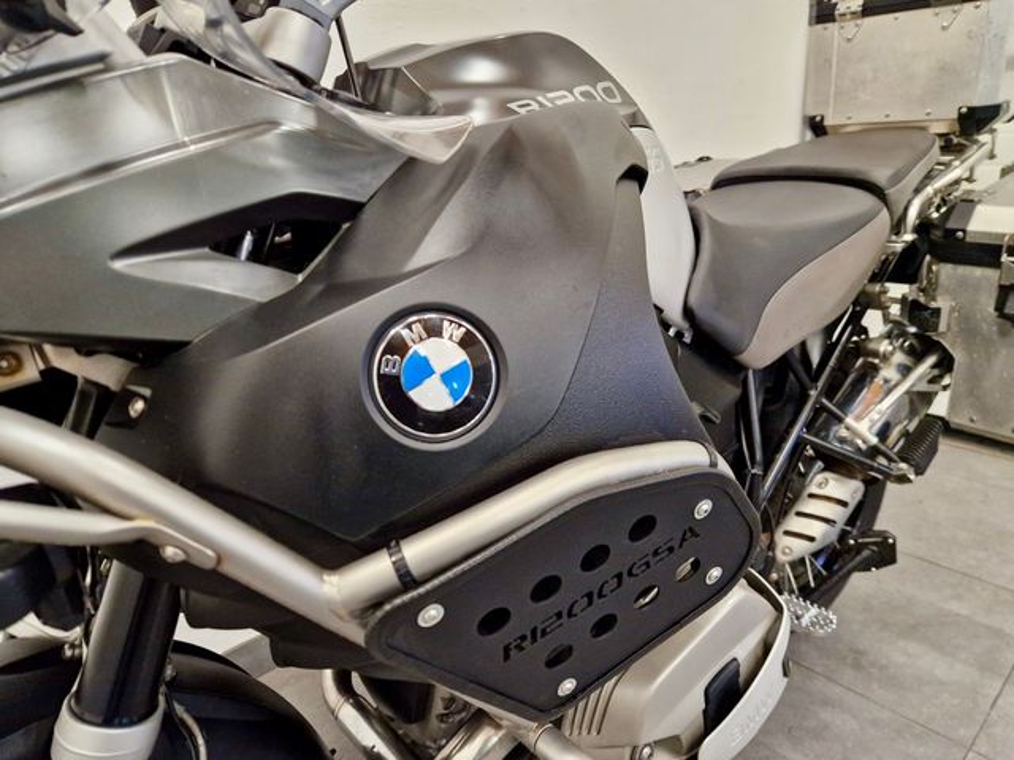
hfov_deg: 73.9
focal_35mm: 23
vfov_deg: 58.9
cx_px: 507
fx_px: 674
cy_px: 380
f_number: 1.8
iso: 800
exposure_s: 1/100
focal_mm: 5.4
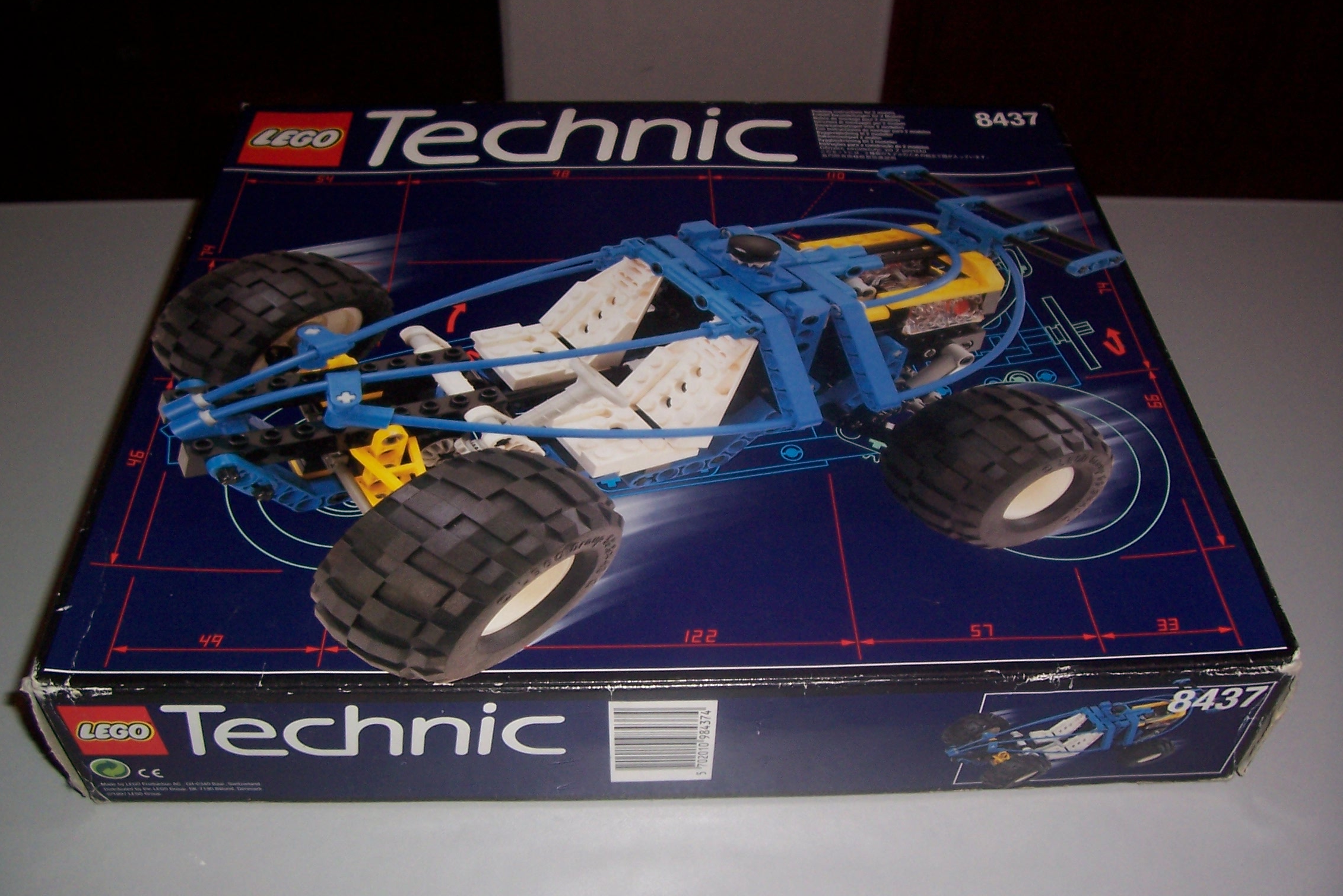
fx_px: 1343
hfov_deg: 53.1
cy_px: 449
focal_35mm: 36
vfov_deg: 36.9
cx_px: 664
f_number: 2.7
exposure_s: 1/60
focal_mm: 5.6
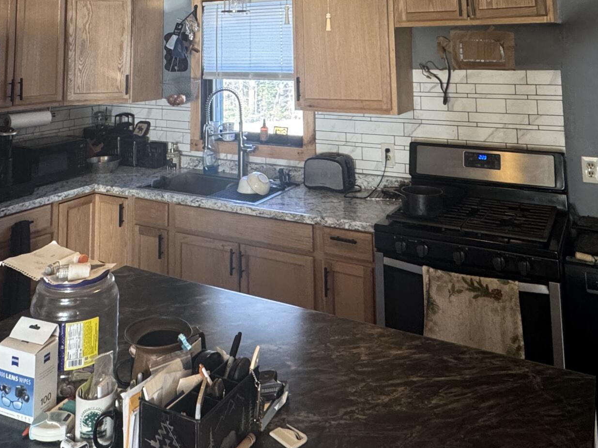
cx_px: 281
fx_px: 587
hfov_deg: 53.9
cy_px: -17
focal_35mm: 34
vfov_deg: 36.7
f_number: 2.2
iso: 250
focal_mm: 2.22
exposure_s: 1/60
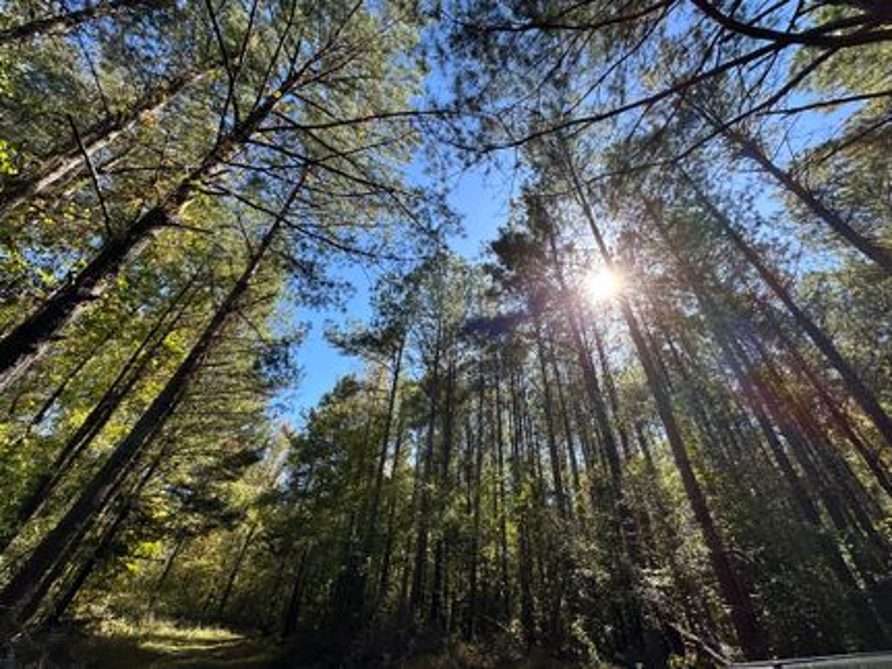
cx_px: 446
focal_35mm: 14
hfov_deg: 102.1
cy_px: 334
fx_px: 361
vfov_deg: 85.6
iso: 40
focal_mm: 2.22
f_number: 2.2
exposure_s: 1/842
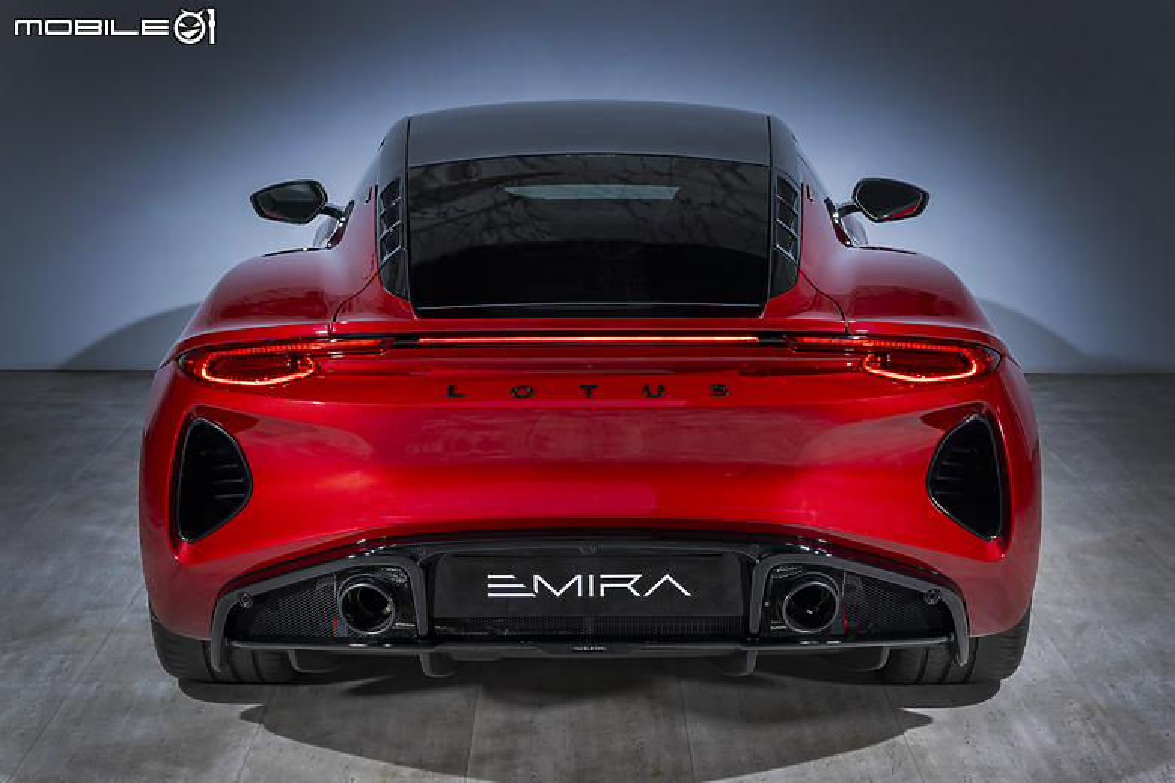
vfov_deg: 22.6
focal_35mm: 60
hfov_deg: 33.4
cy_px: 392
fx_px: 1958
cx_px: 588
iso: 80
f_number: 11
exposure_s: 1/60
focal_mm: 60
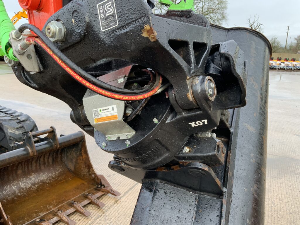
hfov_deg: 61.7
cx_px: 150
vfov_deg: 48.2
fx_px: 251
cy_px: 112
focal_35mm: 29
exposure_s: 1/122
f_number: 1.8
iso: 40
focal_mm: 3
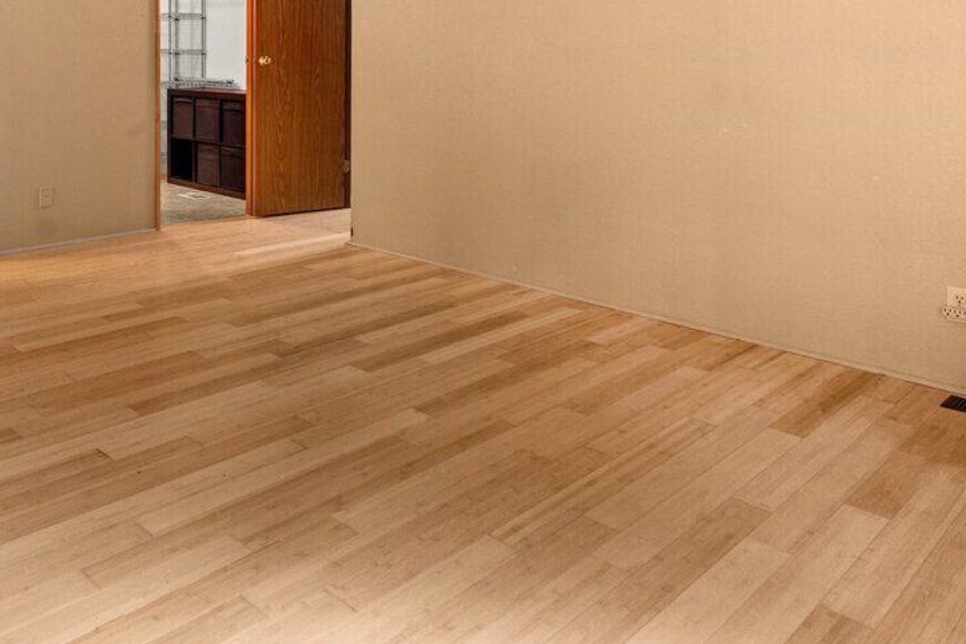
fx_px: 832
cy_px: 58
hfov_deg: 58.6
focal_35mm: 31
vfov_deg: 39.2
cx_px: 302
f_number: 7.1
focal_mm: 16
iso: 640
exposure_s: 2
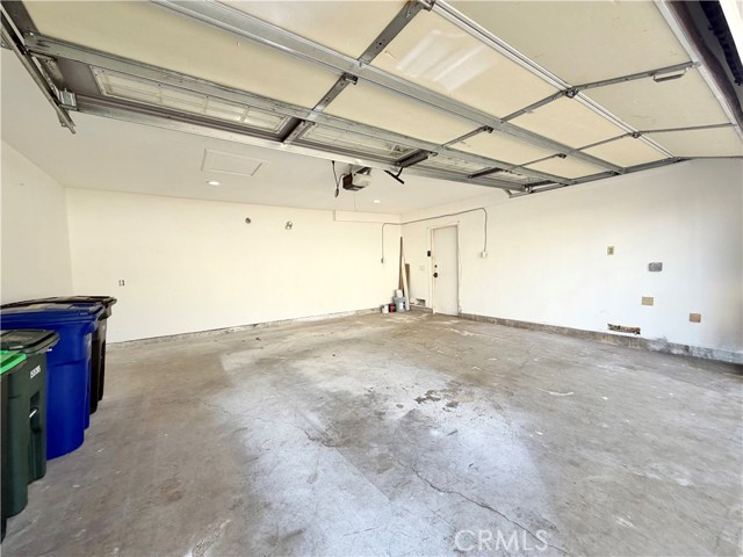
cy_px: 278
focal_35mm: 14
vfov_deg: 85.7
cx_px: 372
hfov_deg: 102.1
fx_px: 300
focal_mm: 2.22
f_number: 2.2
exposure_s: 1/138
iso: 40
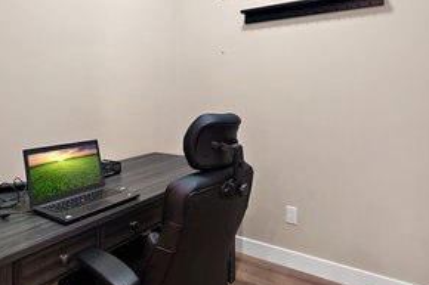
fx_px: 286
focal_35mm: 24
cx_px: 214
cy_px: 93
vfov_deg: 52.0
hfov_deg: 73.8
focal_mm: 16
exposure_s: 1.3
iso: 320
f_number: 7.1
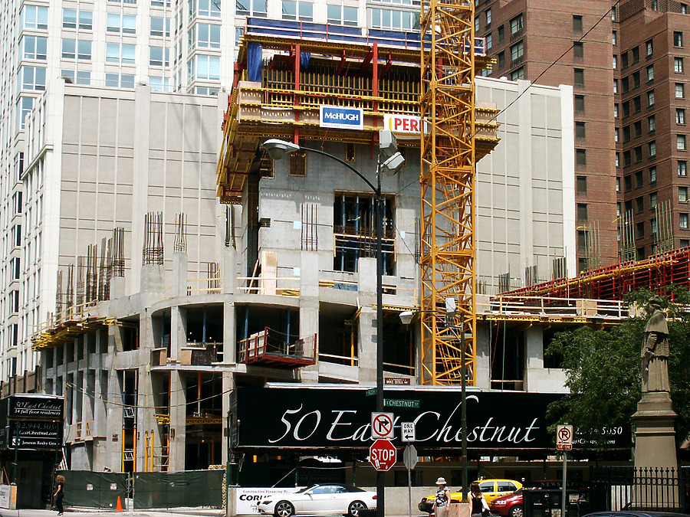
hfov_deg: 41.2
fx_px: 917
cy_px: 258
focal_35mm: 46
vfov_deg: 31.5
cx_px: 345
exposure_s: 1/180
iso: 64
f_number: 8
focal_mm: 9.59
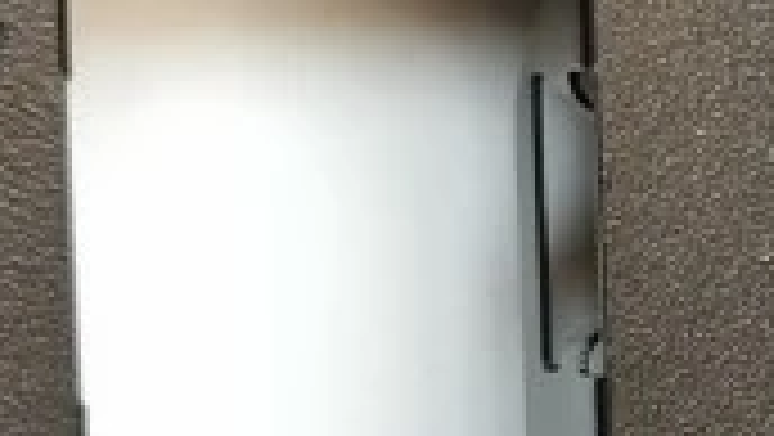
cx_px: 1386
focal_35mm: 208
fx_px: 4272
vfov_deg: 5.8
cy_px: 656
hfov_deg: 9.8
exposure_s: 1/100
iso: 200
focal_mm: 5.56
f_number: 1.6
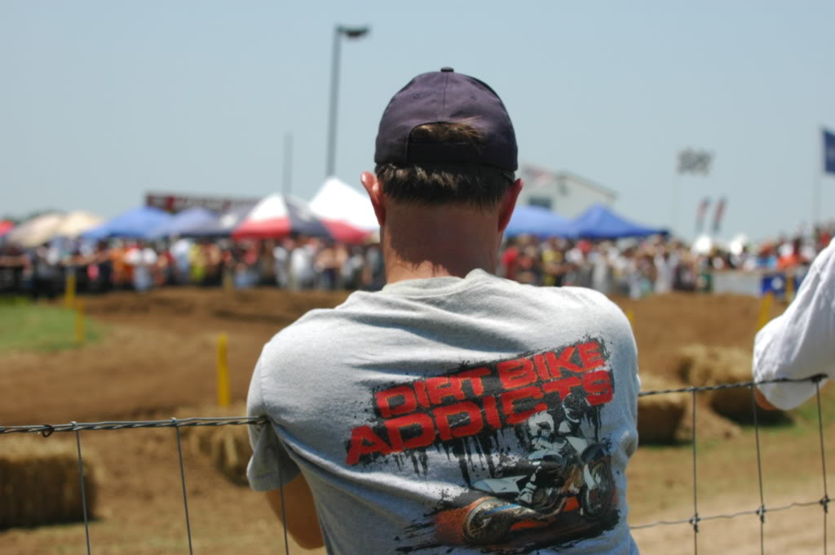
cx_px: 418
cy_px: 278
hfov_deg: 19.5
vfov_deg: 13.0
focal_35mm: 105
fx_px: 2432
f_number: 7.1
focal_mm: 70
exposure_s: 1/1000
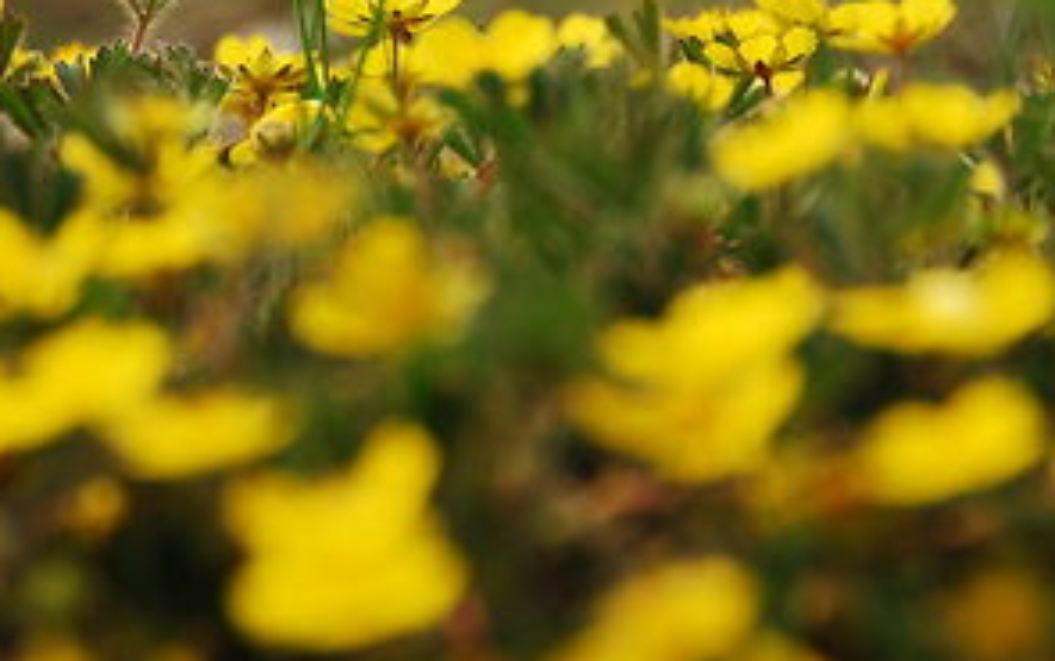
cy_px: 70
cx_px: 429
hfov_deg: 9.0
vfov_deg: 5.6
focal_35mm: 233
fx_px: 6707
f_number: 5.3
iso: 100
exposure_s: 1/125
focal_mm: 75
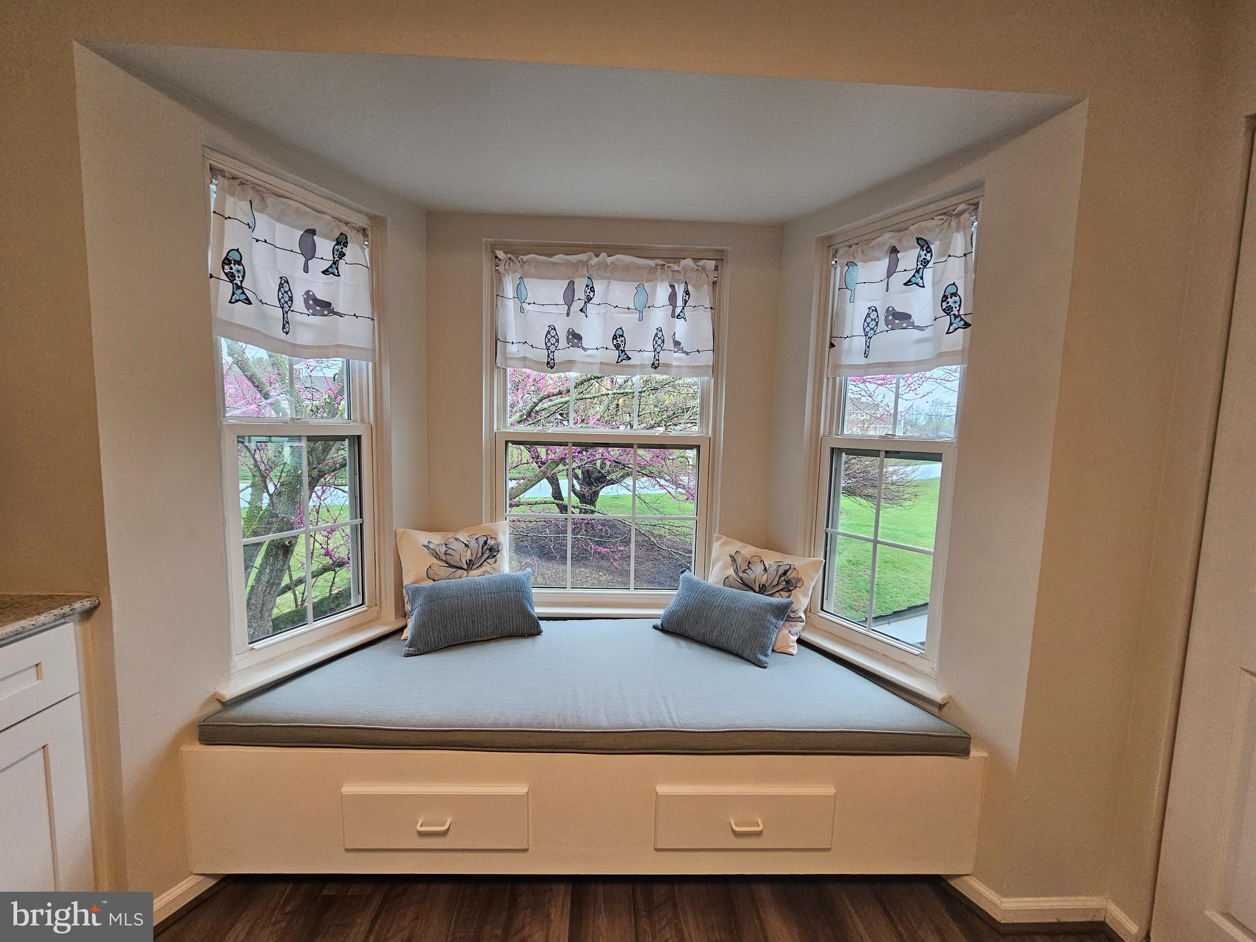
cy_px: 471
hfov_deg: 106.2
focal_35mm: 13
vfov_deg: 89.9
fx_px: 472
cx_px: 628
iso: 250
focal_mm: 2.2
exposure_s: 1/60
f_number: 2.2
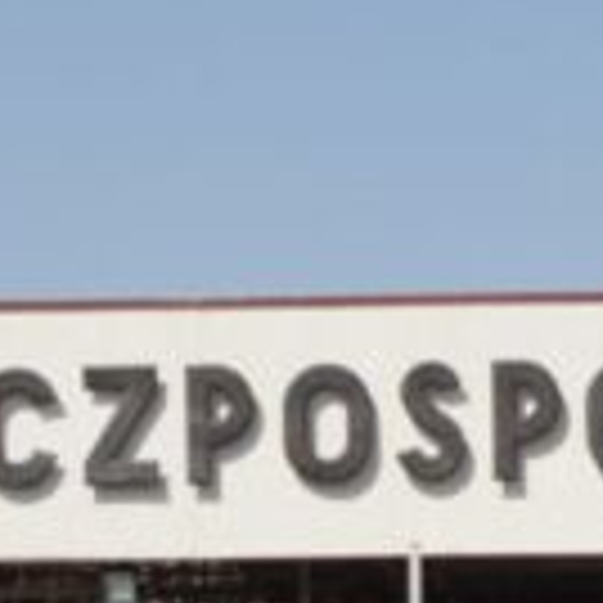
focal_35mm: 233
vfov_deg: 7.4
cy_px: 936
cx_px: 590
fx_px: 4596
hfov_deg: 7.5
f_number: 16
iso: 100
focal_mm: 35
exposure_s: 1/60
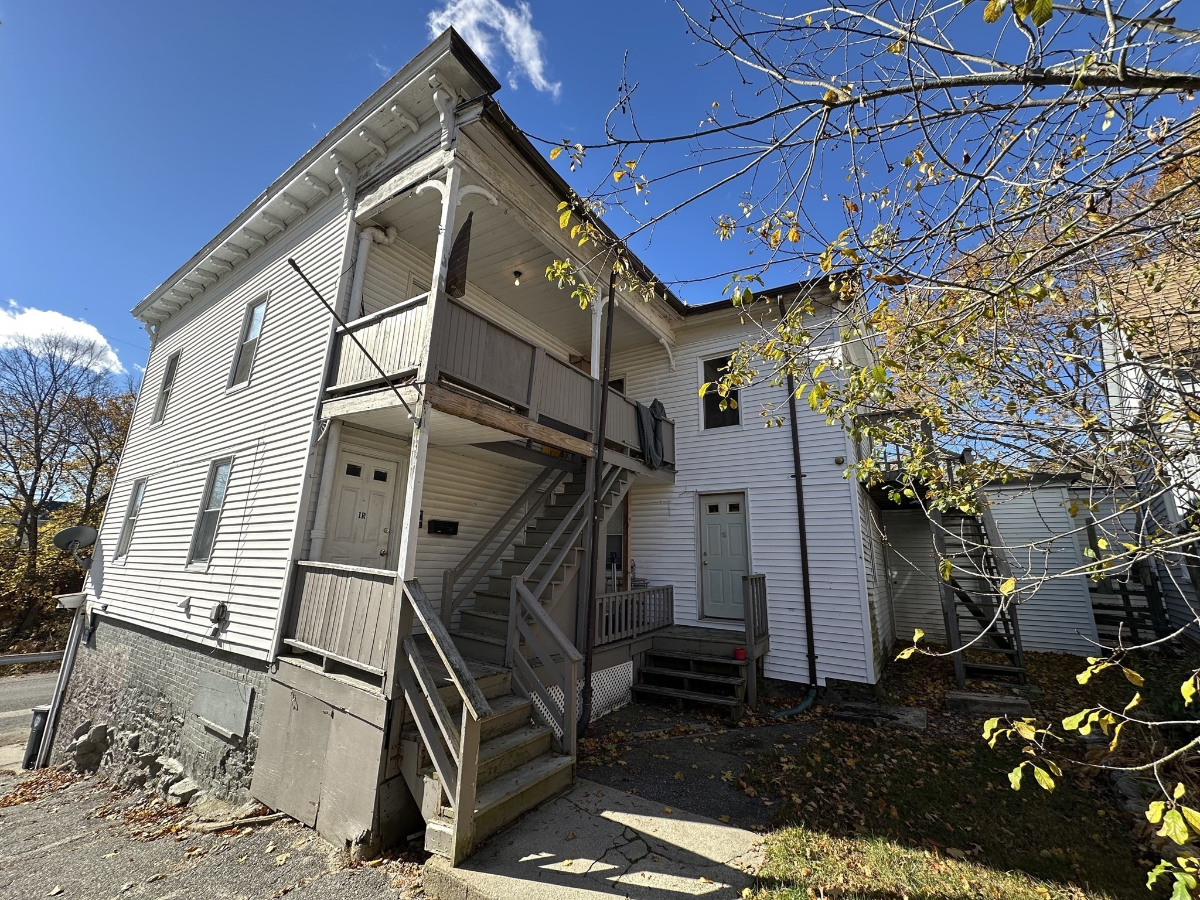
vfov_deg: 85.7
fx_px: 485
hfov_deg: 102.1
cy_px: 450
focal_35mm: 14
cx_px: 600
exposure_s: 1/407
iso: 40
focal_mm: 2.22
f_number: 2.2
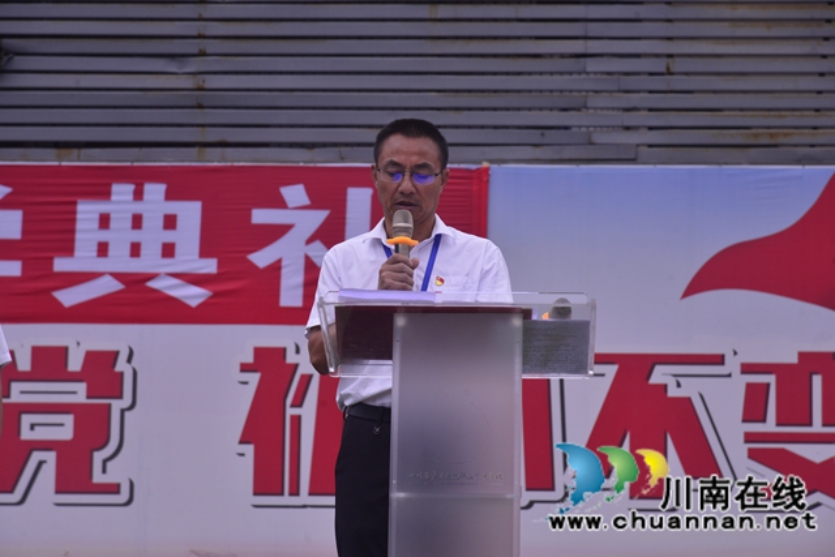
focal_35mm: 112
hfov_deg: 18.3
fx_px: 2598
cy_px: 278
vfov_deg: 12.2
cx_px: 418
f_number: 8
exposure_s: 1/1000
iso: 800
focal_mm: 112
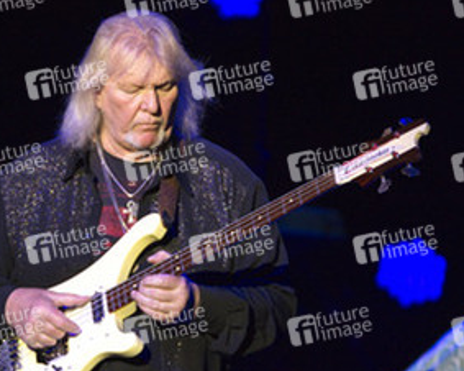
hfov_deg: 4.8
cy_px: 204
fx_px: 5530
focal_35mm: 403
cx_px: 187
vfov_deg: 3.8
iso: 1600
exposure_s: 1/320
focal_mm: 270
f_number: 2.8
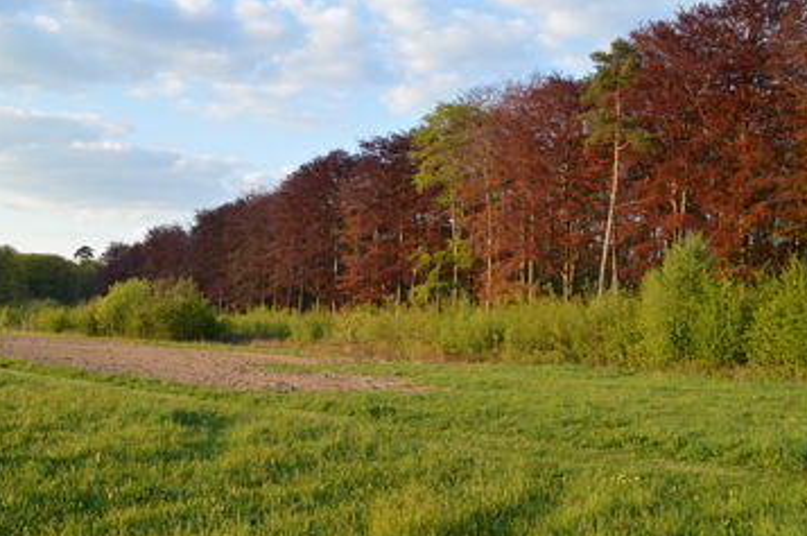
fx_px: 828
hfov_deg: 51.8
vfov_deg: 35.8
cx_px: 357
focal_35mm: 37
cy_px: 262
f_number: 6.3
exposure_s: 1/400
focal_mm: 22
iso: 400
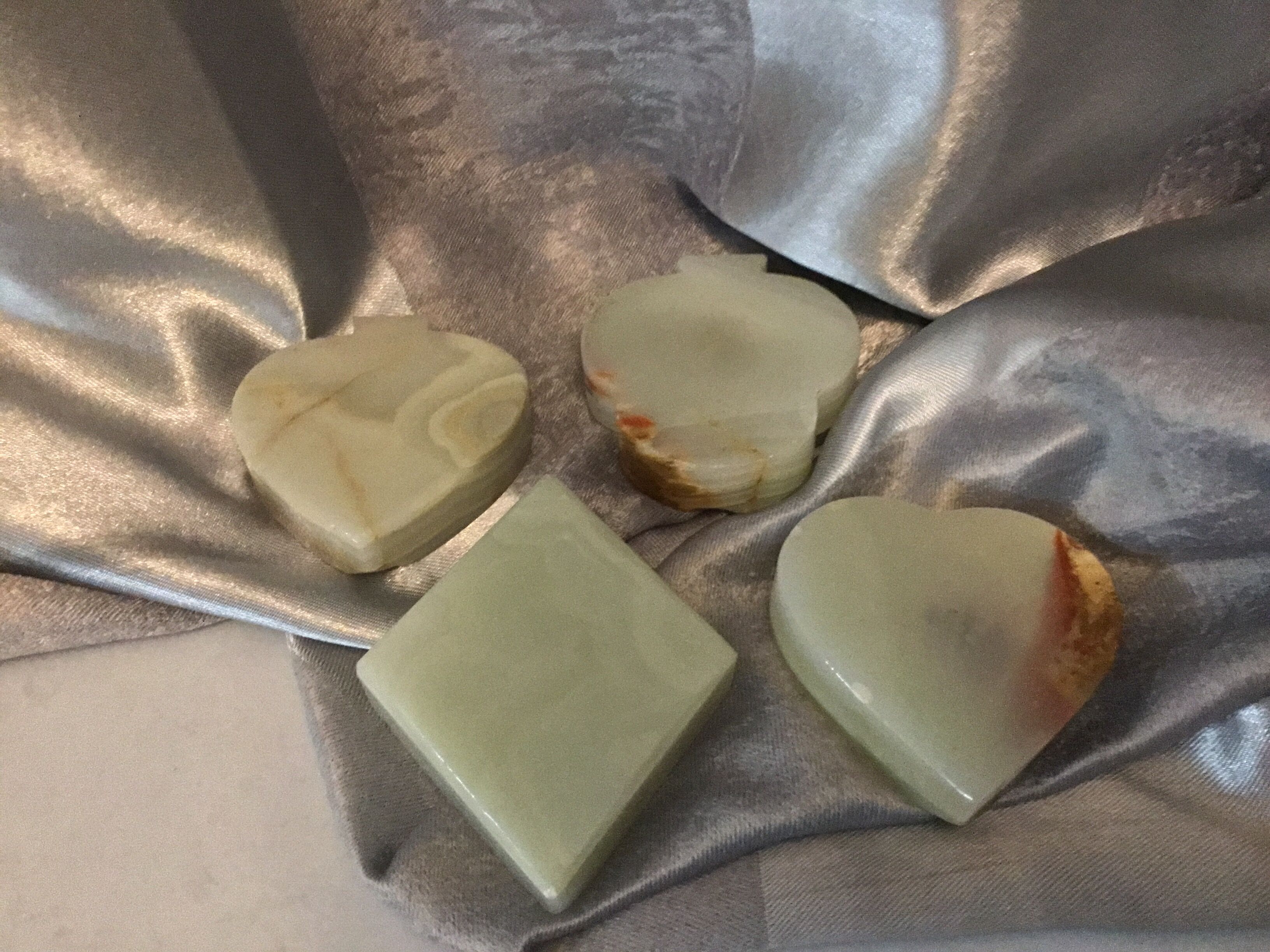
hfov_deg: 58.4
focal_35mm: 31
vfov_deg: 45.4
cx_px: 635
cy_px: 476
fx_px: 1137
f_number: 2.4
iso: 500
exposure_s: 1/17
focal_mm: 3.3
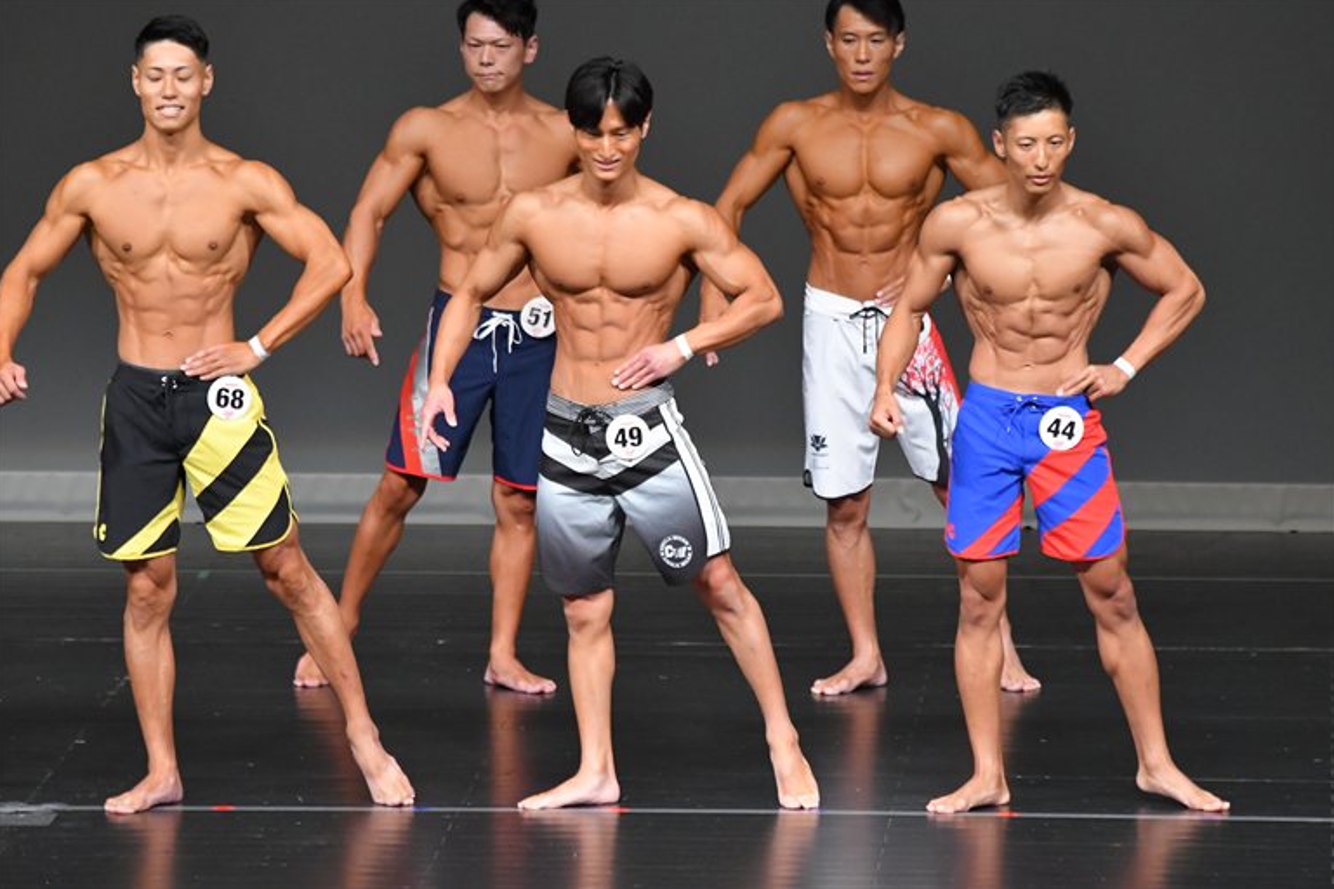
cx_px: 668
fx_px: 12894
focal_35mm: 348
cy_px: 443
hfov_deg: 5.9
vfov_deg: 4.0
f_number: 5.6
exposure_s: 1/400
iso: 4000
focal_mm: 230
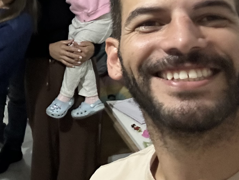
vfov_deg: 21.0
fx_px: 463
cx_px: -48
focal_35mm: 67
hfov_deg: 25.9
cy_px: -8
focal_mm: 2.69
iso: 500
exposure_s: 1/30
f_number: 1.9
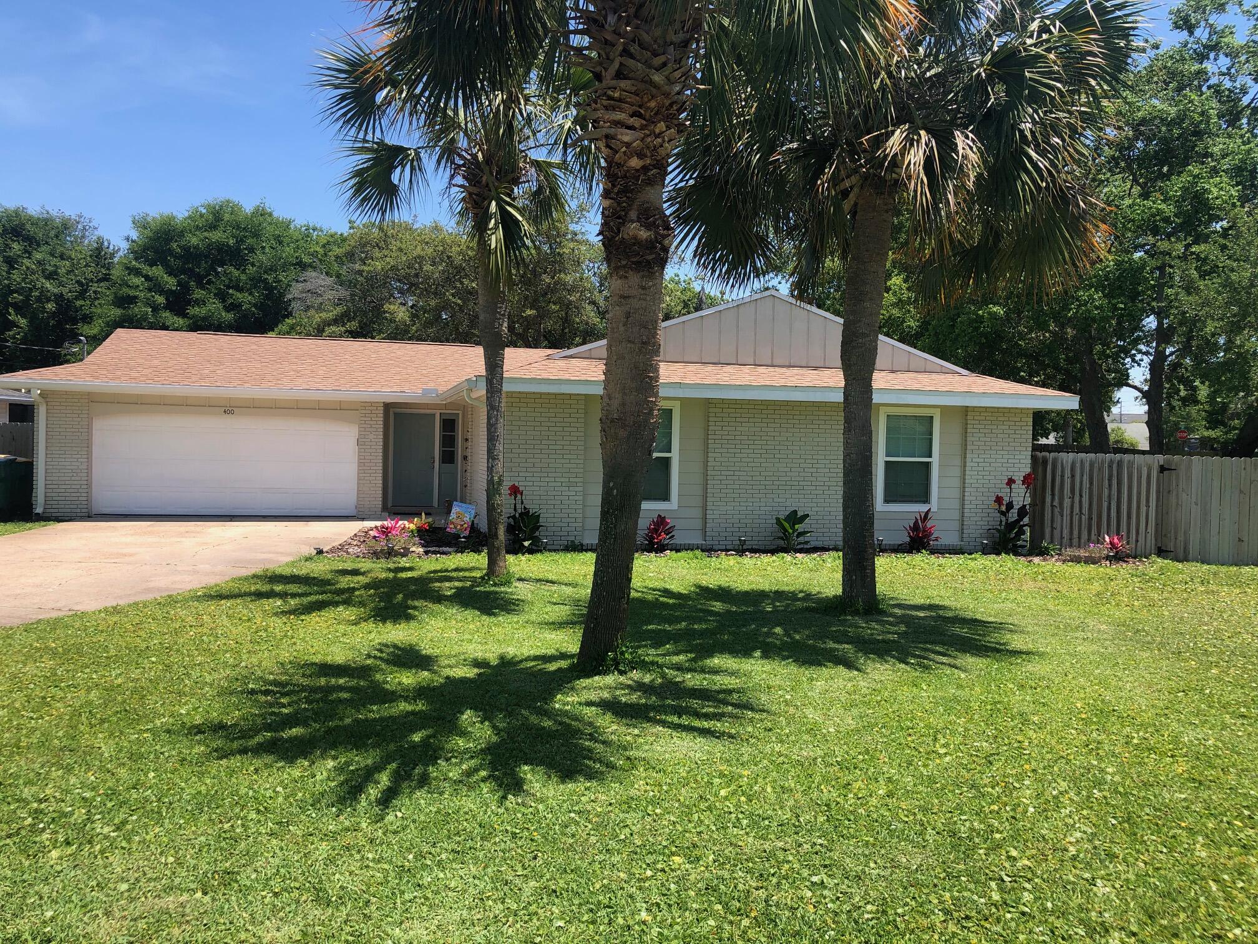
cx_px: 629
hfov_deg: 63.4
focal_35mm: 28
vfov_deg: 49.7
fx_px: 1018
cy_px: 472
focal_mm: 3.99
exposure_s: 1/1171
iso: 20
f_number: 1.8
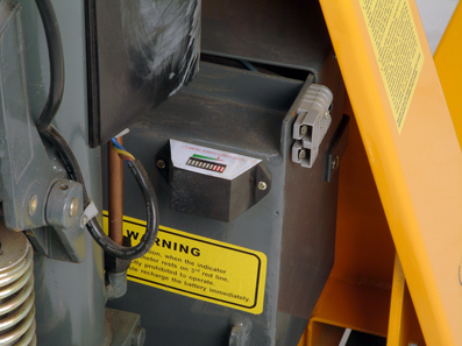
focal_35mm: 154
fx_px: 2053
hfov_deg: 12.8
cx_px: 201
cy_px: 174
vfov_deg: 9.6
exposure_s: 1/60
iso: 160
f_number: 16
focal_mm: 94
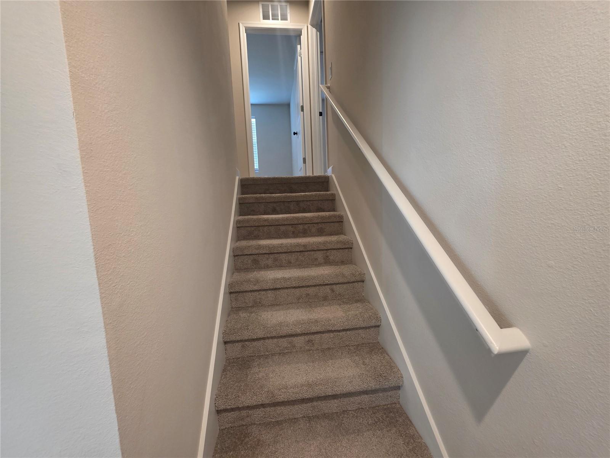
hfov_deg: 106.2
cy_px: 229
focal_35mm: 13
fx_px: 229
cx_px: 305
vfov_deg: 89.9
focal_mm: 2.2
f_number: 1.9
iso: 200
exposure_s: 1/60
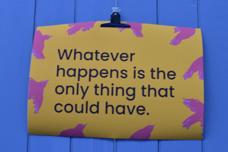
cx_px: 114
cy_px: 76
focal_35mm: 75
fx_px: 475
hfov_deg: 27.0
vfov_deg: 18.2
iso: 100
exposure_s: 1/10
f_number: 3.2
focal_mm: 50
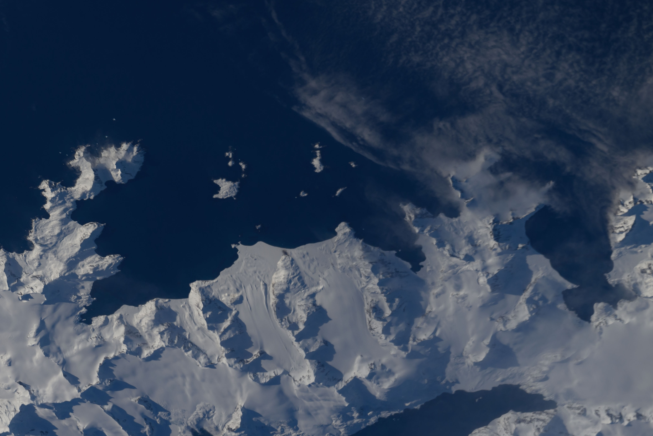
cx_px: 26
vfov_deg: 1.8
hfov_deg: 2.6
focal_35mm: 785
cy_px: 340
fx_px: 14238
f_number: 6.3
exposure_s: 1/2000
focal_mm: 400
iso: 100
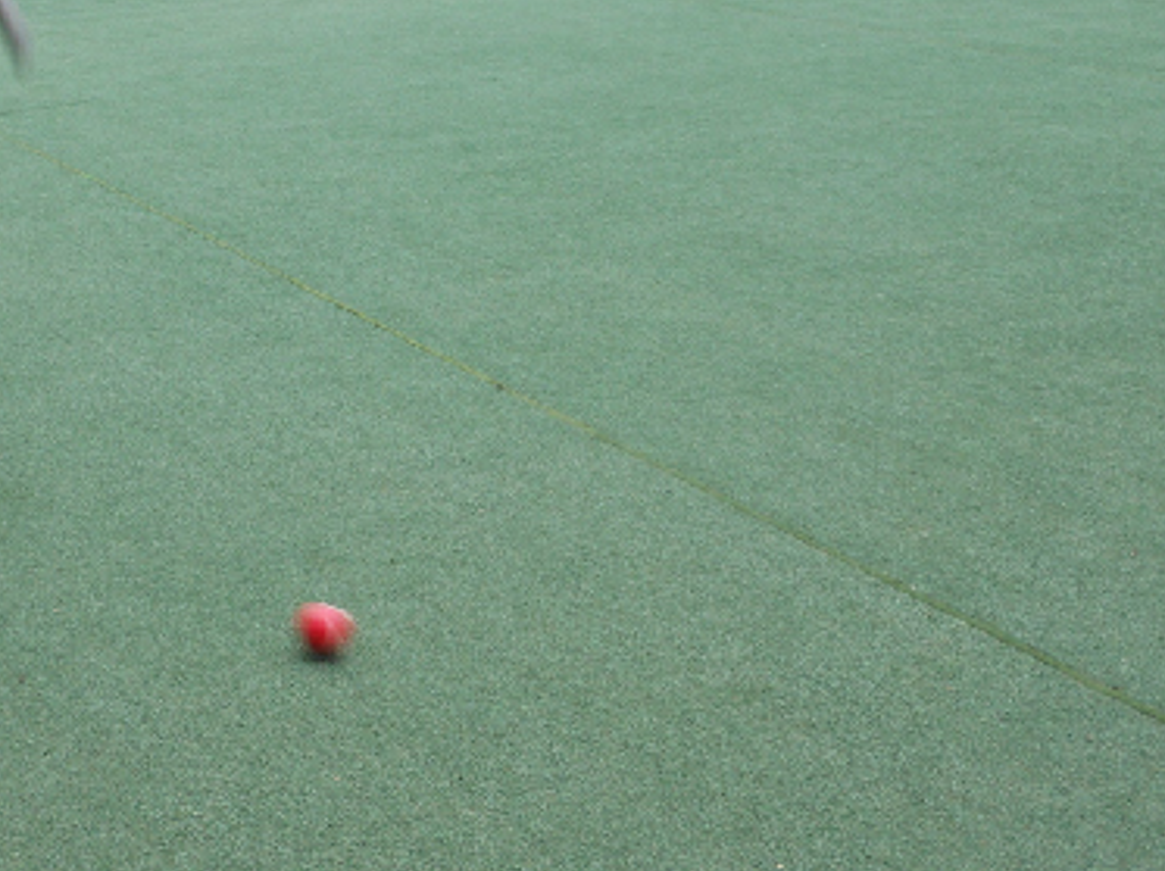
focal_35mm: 62
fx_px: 2085
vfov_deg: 23.2
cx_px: 297
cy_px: 139
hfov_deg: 30.7
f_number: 4
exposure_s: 1/40
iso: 80
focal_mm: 5.9
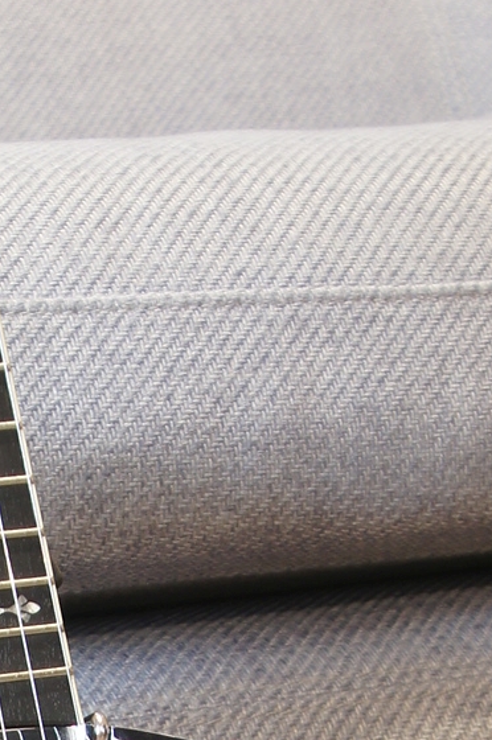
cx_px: -33
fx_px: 3781
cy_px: 1136
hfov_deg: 7.4
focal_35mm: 184
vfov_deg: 10.8
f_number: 7.1
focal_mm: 30
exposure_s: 1/3
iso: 100
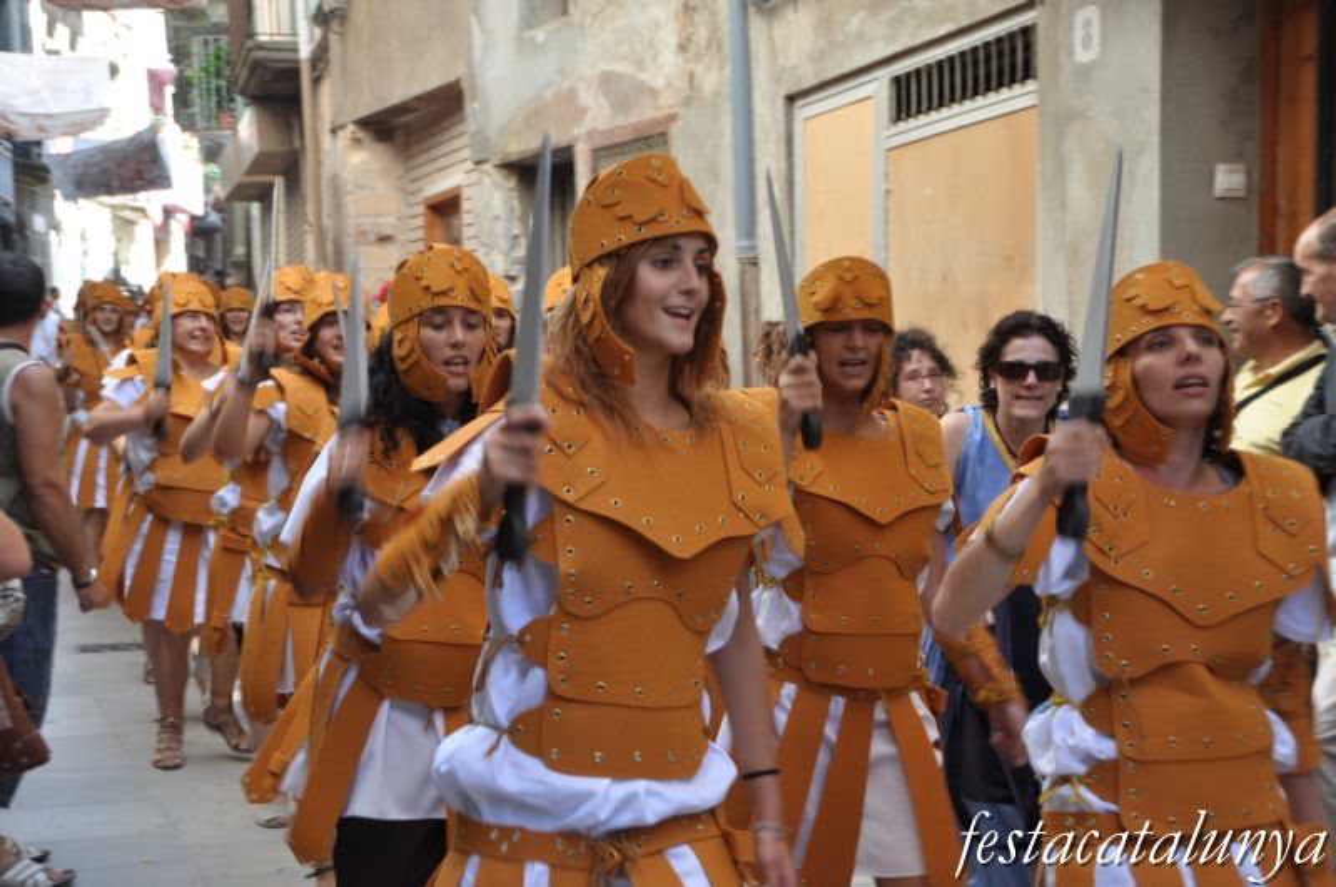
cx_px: 668
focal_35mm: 63
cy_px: 444
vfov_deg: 21.5
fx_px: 2335
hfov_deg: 31.9
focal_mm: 42
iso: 200
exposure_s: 1/40
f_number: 6.3
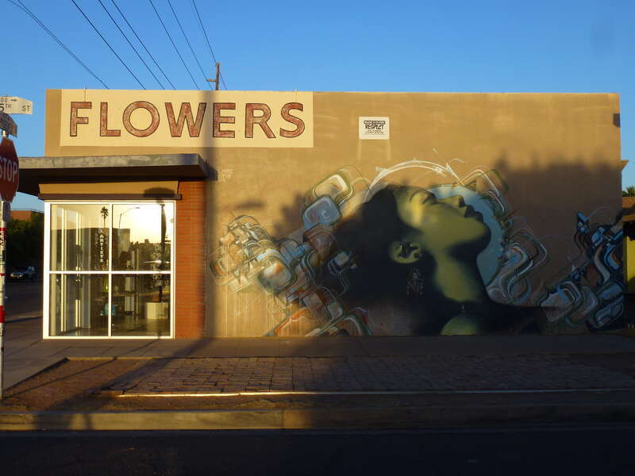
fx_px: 715
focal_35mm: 39
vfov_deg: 36.8
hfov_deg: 47.9
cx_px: 318
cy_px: 238
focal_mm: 6.8
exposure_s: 1/500
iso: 100
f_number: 3.8
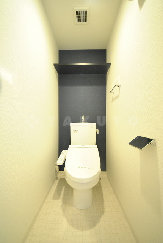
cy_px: 122
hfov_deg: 90.3
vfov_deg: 112.5
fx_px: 81
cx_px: 82
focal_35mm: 12
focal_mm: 8
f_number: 4.5
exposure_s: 1/30
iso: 1600
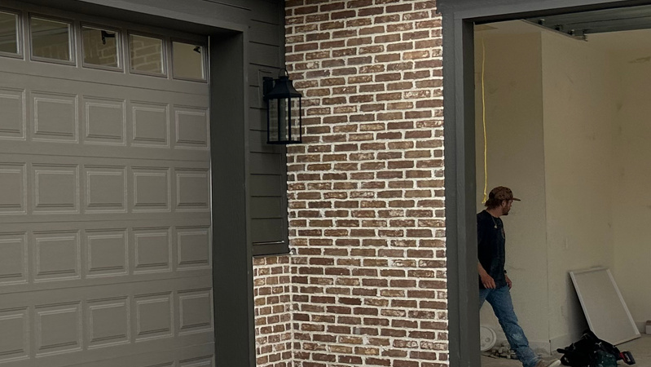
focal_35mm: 67
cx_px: -111
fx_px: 1157
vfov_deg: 18.0
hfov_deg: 27.9
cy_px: 176
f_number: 1.78
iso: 80
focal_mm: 6.86
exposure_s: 1/1393
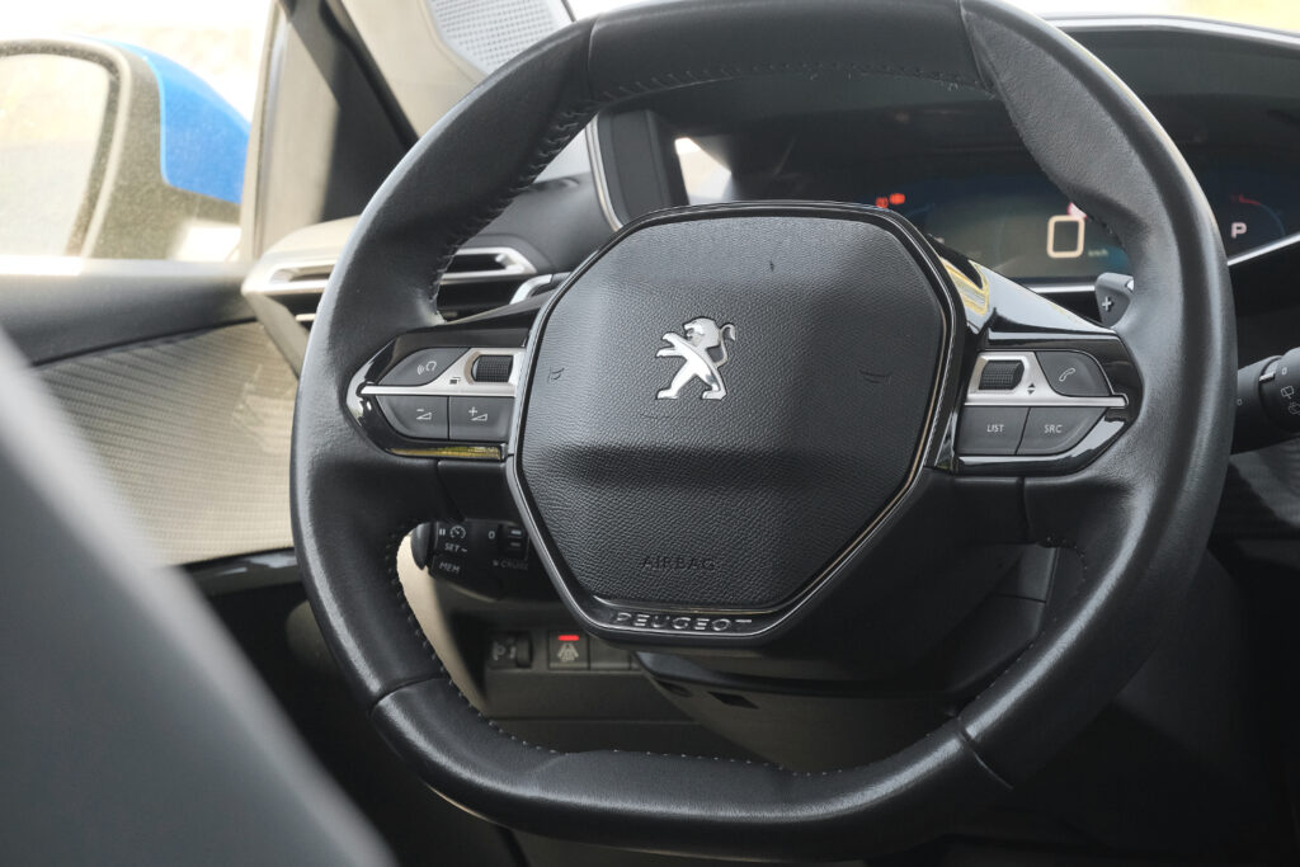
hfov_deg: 29.7
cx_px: 650
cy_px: 434
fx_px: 2456
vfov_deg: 20.0
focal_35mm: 68
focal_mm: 45
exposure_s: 1/80
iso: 2000
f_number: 8
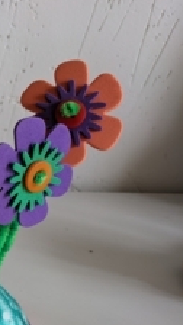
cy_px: 236
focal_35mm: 56
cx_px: -42
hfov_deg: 20.0
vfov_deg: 36.5
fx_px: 483
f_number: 1.73
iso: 73
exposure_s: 1/49.9
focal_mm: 4.38
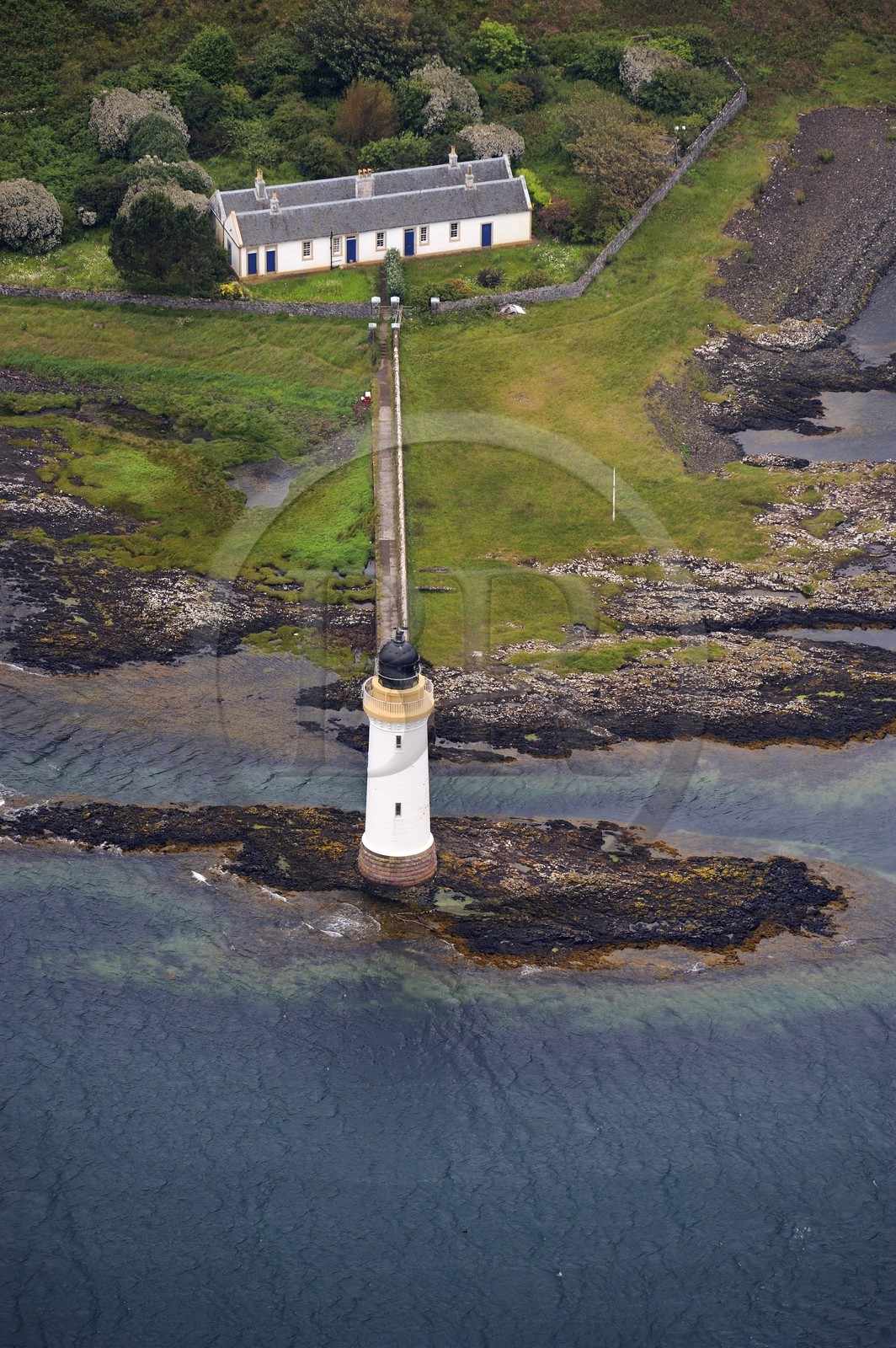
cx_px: 448
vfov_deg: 10.3
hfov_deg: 6.9
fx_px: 7479
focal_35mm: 200
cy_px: 674
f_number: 5.6
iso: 400
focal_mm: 200
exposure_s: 1/800
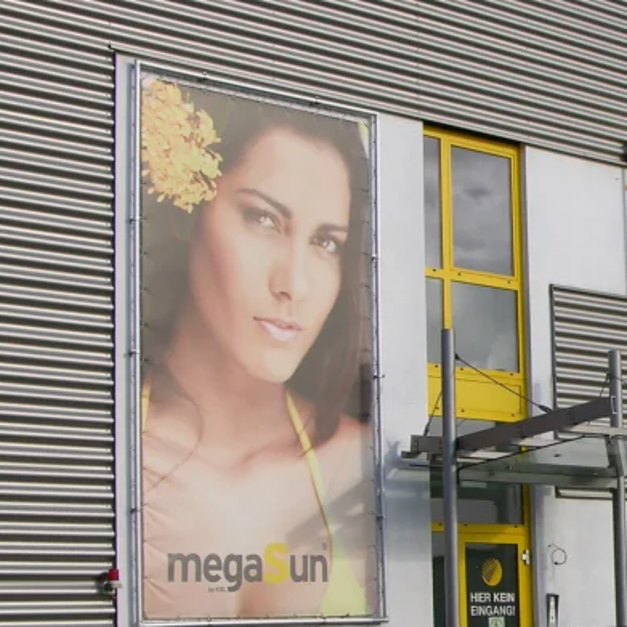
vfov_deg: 18.2
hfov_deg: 17.6
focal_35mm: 95
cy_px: 441
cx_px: 714
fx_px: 1947
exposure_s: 1/193
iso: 50
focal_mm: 8.9
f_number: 5.6
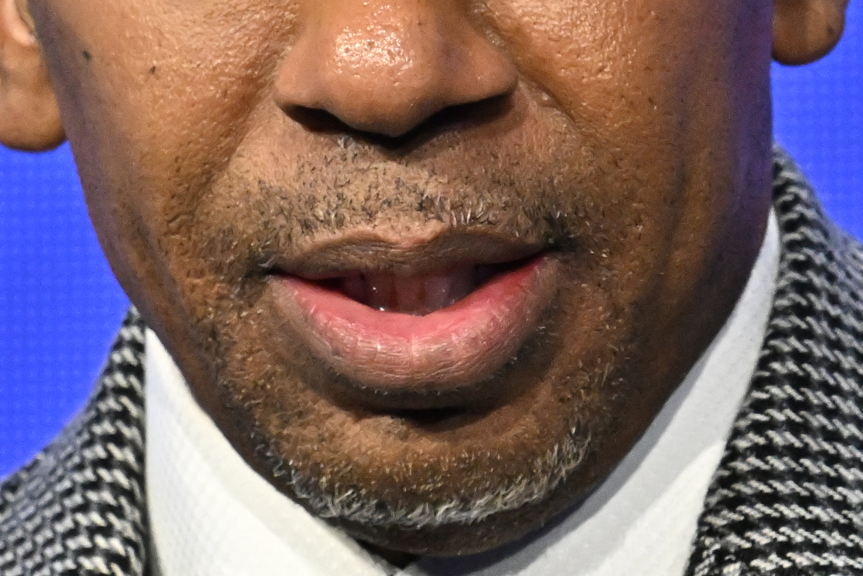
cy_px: 426
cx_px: 290
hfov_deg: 0.9
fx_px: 52639
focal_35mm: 2196
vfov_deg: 0.6
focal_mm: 470
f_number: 6
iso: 3200
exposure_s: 1/250
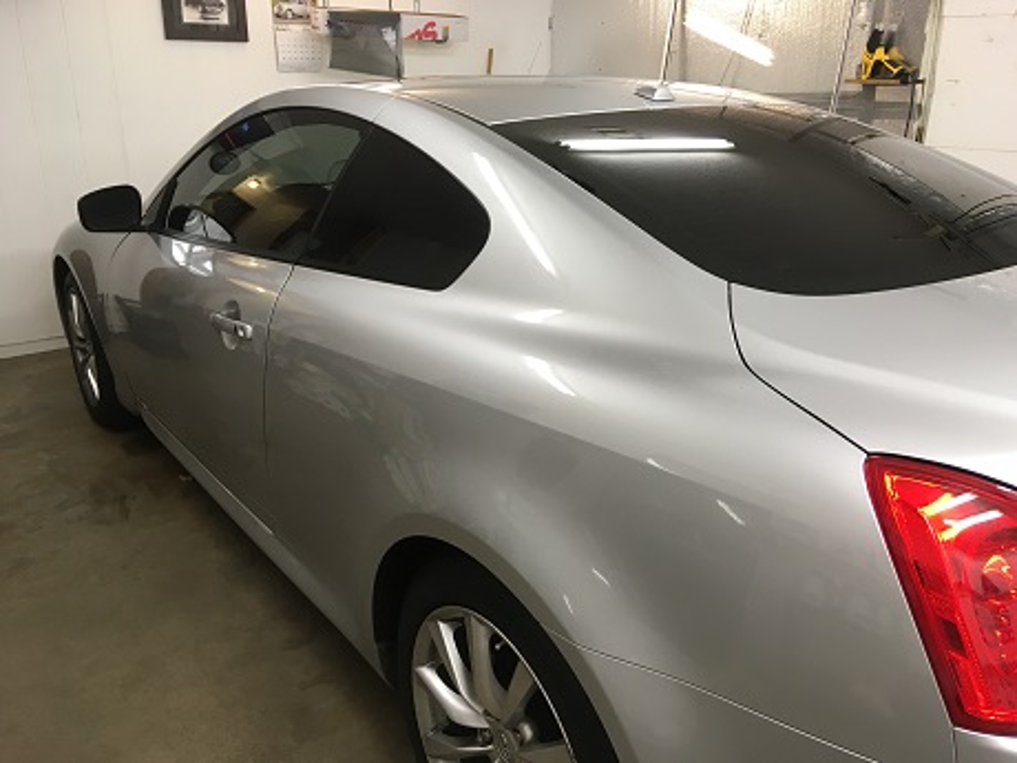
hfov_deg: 61.7
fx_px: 852
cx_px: 508
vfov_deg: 48.2
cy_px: 382
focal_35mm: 29
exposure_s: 1/30
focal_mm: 4.15
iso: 64
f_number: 2.2
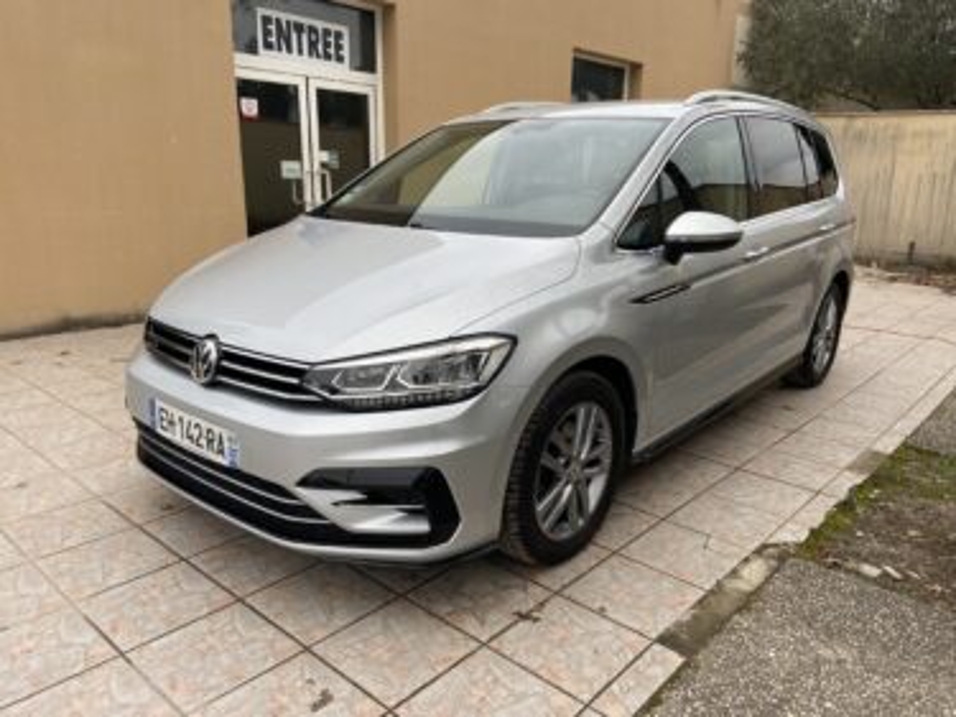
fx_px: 718
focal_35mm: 26
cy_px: 358
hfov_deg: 67.3
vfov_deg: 53.0
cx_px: 478
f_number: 1.8
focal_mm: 4.25
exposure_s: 1/122
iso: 40
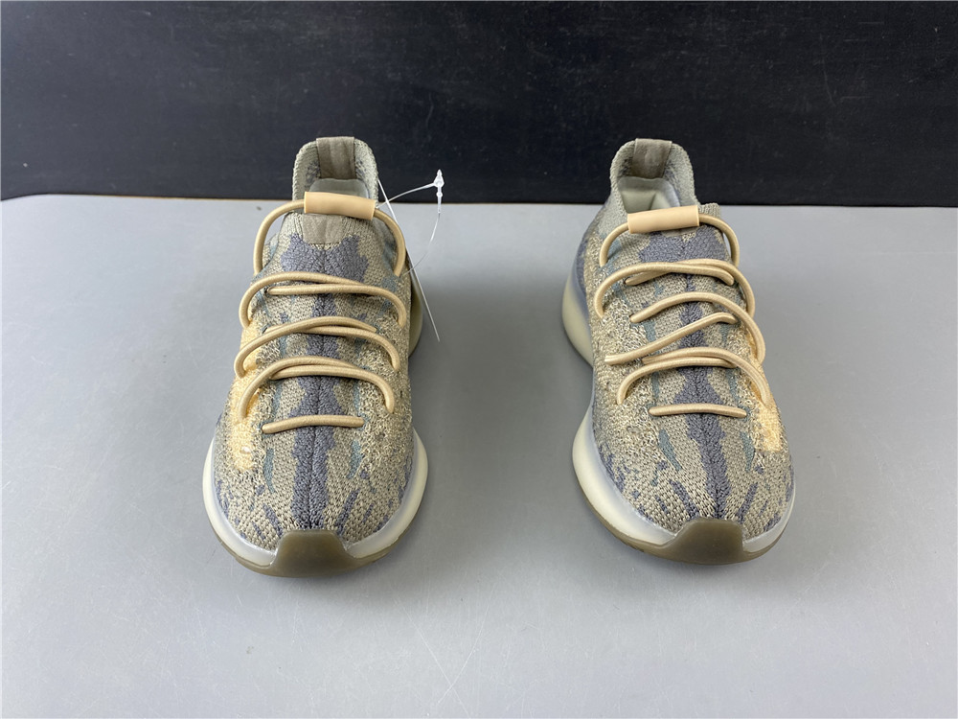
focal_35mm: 26
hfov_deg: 67.3
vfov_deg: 53.1
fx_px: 720
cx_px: 479
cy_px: 360
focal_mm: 4.25
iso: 125
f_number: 1.8
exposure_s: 1/100
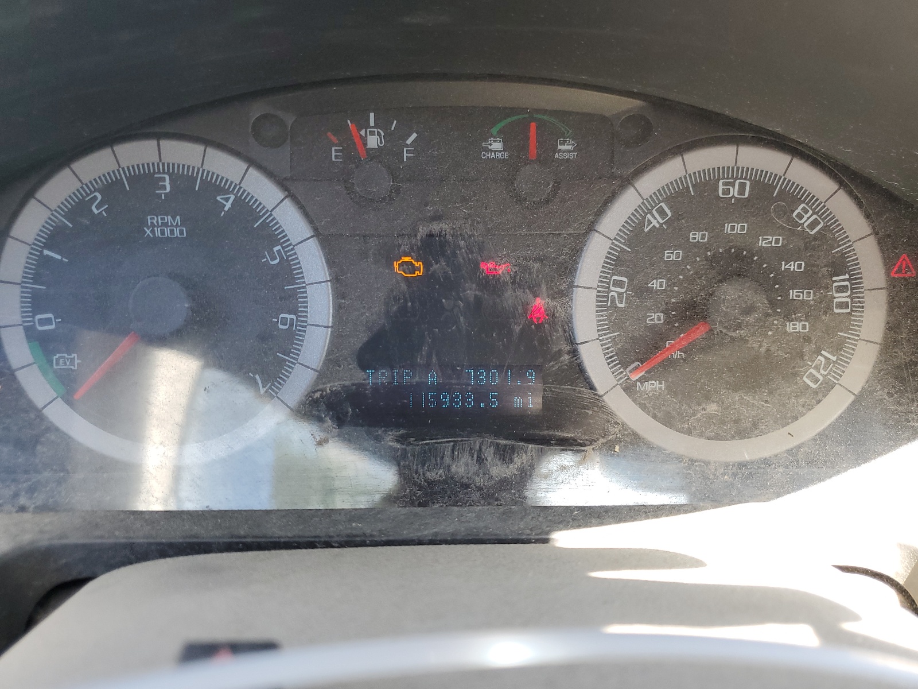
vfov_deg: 53.1
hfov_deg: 67.3
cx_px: 459
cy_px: 344
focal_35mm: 26
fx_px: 690
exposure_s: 1/120
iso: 61
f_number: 1.5
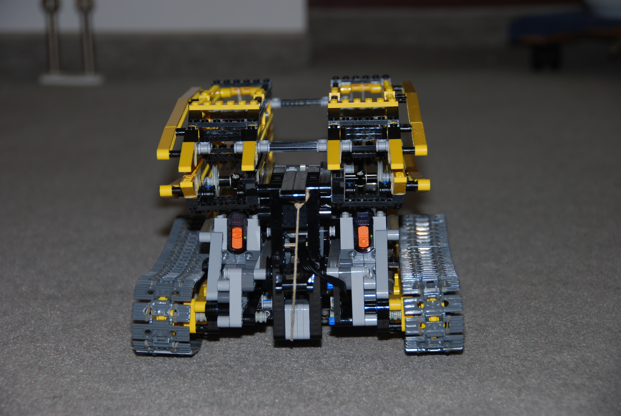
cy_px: 208
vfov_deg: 13.1
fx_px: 1813
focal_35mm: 105
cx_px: 310
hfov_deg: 19.4
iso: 100
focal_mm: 70
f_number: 5
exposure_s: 1/60
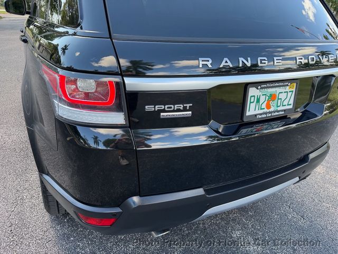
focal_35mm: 24
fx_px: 234
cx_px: 169
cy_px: 127
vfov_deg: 56.8
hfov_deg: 71.6
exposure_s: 1/323
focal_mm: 6.76
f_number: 1.78
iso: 100
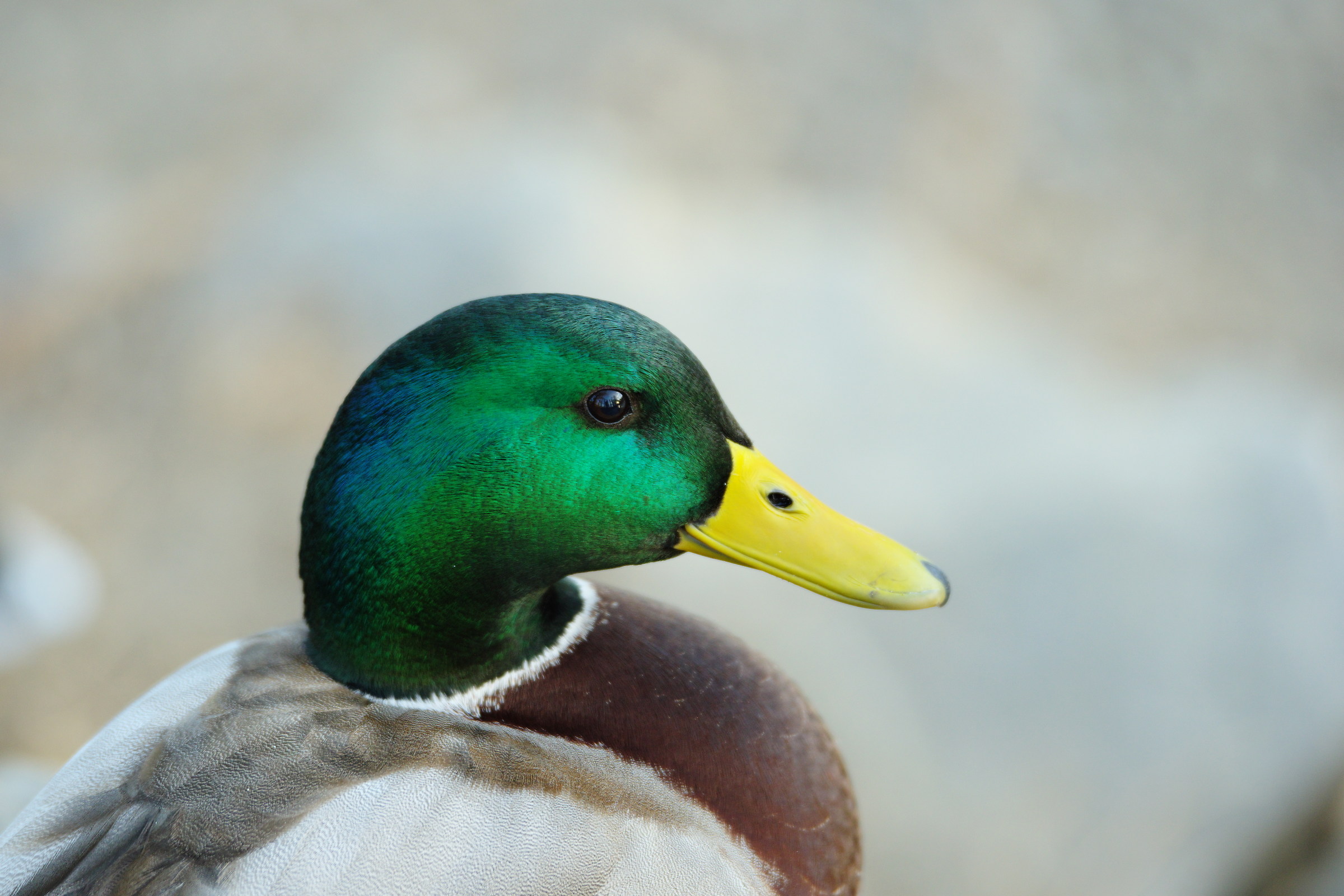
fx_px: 11199
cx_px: 672
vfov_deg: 4.6
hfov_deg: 6.9
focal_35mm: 300
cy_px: 448
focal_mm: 200
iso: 800
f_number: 2.8
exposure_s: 1/400
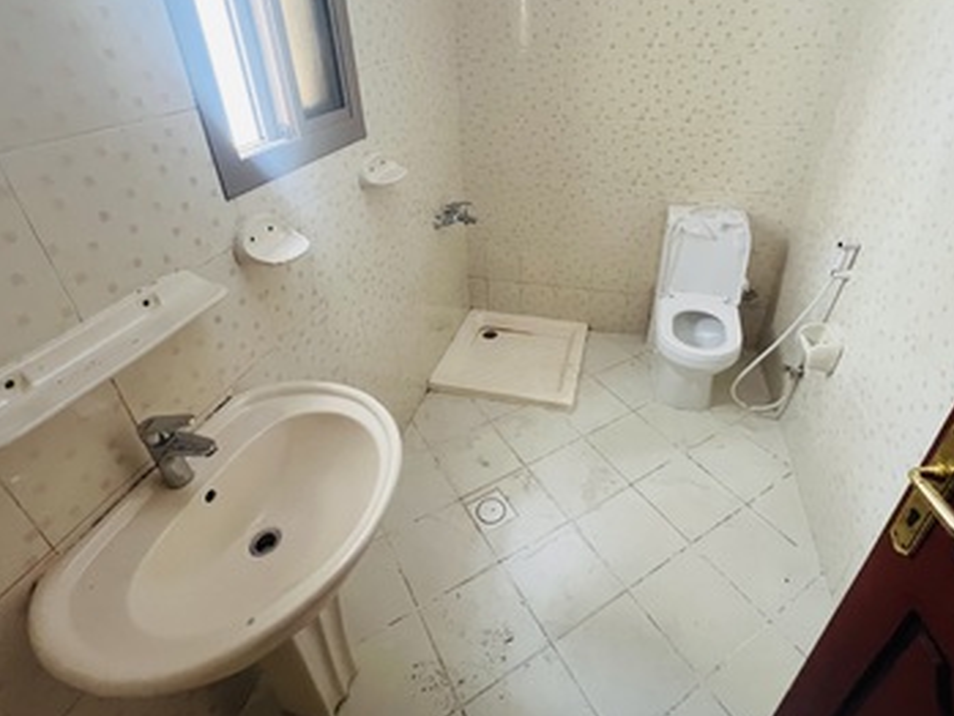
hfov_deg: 90.9
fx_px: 469
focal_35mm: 17
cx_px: 504
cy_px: 299
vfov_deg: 74.2
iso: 500
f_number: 1.8
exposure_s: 1/60
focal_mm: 1.57
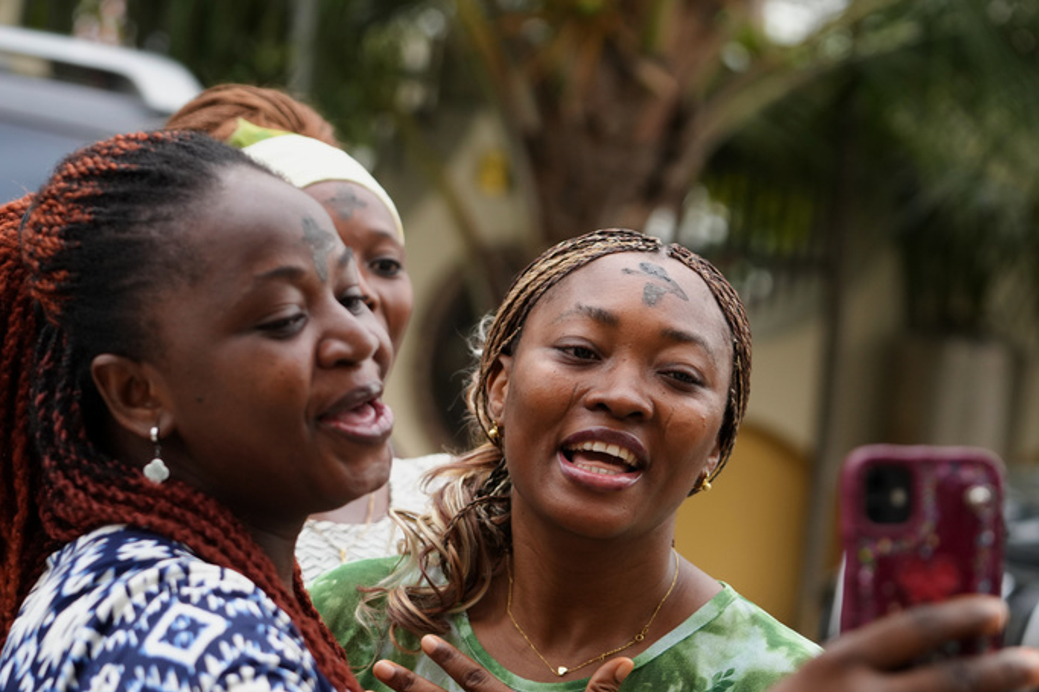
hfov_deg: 19.4
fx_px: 3029
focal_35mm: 105
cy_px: 410
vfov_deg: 13.0
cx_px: 423
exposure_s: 1/640
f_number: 3.5
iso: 640
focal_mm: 70
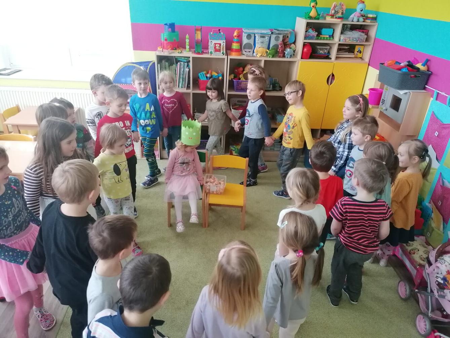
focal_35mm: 27
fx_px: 351
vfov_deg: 51.4
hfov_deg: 65.3
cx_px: 225
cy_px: 169
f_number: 1.8
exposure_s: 1/100
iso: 400
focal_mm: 4.75
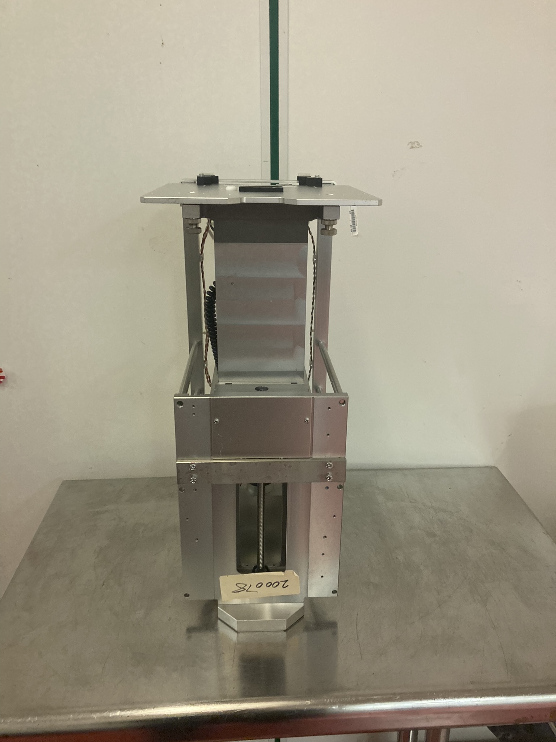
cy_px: 371
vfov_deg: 63.4
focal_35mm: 28
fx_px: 600
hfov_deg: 49.7
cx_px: 278
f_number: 1.8
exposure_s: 1/33
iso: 250
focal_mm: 3.99
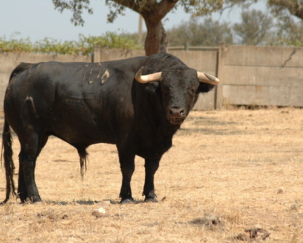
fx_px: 2602
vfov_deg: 5.3
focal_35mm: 290
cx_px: 122
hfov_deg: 6.7
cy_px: 122
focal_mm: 170
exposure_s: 1/500
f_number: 8
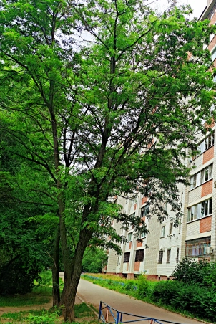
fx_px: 297
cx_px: 212
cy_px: 163
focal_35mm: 33
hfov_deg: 36.3
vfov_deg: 57.2
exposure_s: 1/1089
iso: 50
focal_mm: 6.55
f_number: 1.6
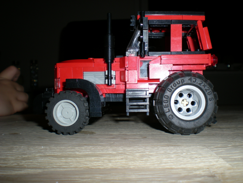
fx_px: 267
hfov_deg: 49.0
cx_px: 122
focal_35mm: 38
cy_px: 92
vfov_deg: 37.7
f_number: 4.6
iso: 50
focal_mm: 6.3
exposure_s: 1/60
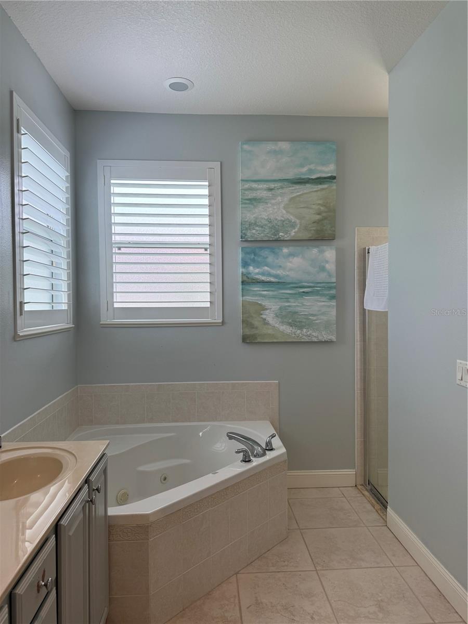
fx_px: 433
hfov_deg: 56.8
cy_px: 312
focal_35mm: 24
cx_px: 234
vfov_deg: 71.6
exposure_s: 1/168
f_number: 1.78
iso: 80
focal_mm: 6.76
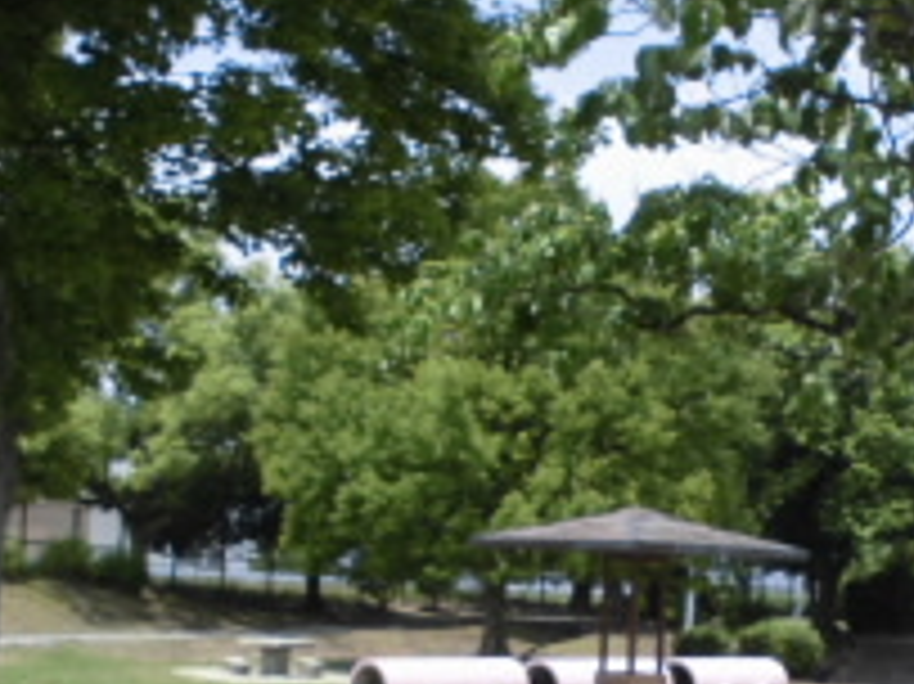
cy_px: 639
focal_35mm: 67
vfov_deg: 21.3
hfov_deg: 28.8
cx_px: 603
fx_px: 1768
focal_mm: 6.1
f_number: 4
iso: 100
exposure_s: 1/320
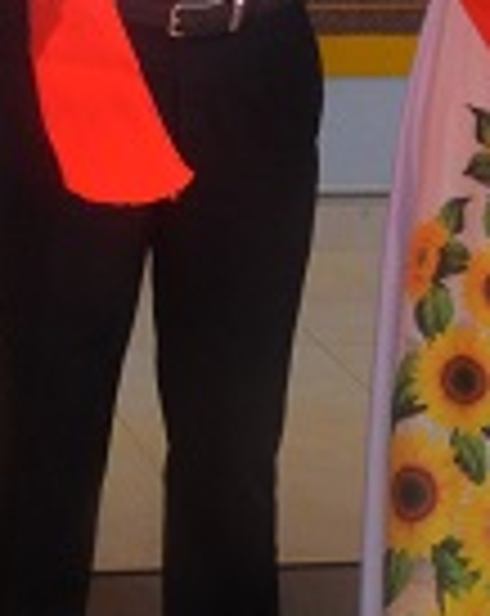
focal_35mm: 202
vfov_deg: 9.4
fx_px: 3674
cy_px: -216
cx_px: -40
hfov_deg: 7.6
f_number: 20
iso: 640
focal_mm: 30
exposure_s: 1/200
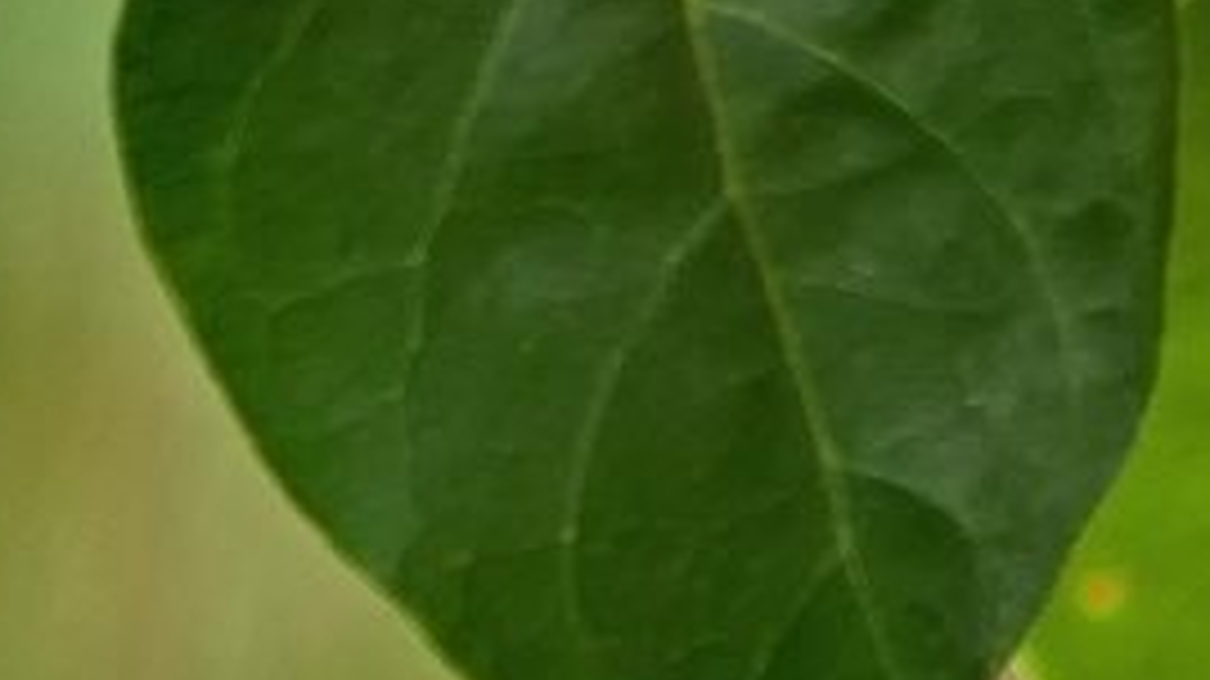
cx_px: 2501
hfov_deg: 1.8
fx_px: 38707
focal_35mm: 1207
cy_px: -405
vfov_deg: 1.0
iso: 125
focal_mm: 69.9
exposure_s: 1/400
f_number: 4.3
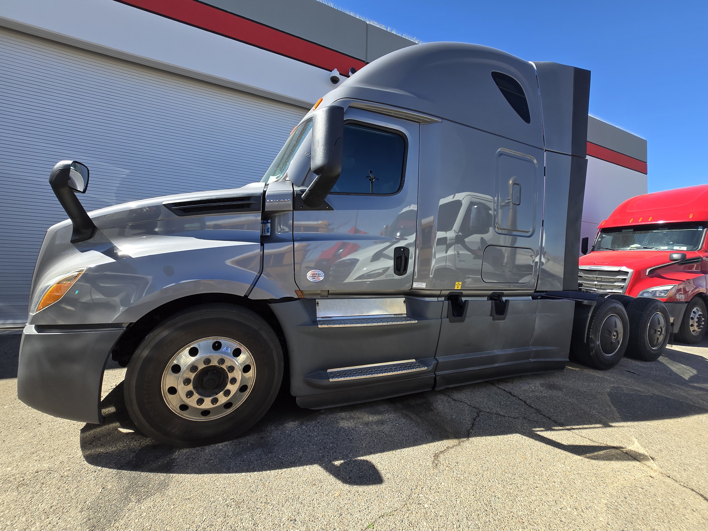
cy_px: 266
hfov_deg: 106.2
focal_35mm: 13
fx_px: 266
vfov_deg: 89.9
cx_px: 354
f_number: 2.2
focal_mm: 1.7
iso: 25
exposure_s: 1/476
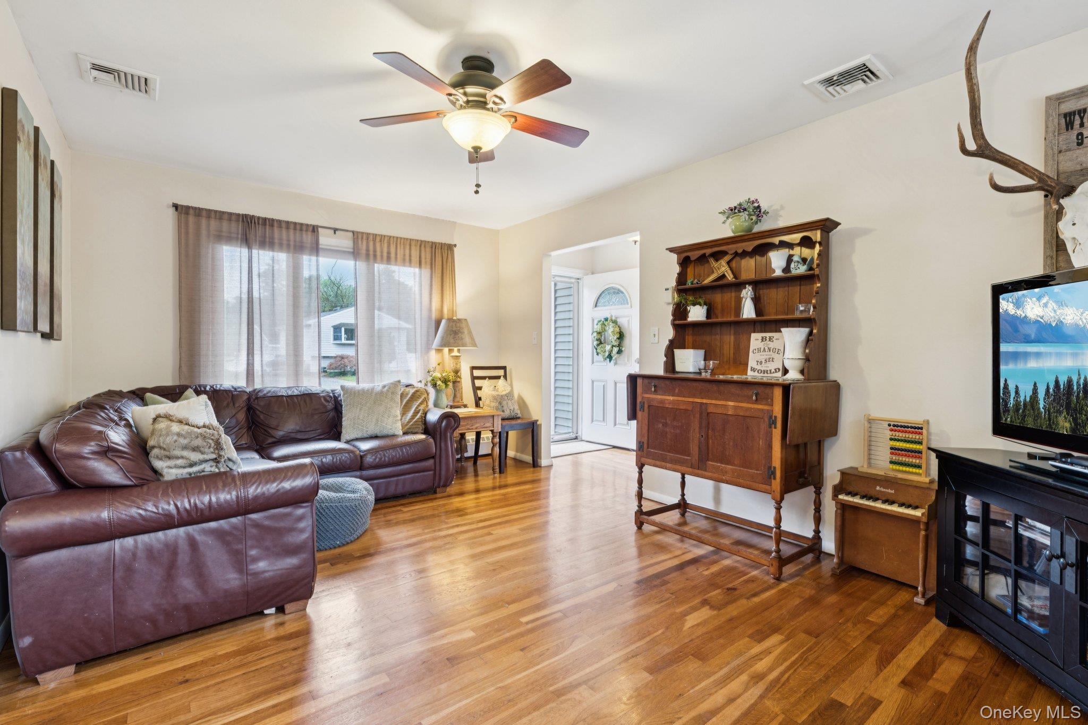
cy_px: 362
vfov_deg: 73.7
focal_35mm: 16
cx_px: 544
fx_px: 483
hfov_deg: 96.7
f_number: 9
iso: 320
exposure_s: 1/3
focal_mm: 16
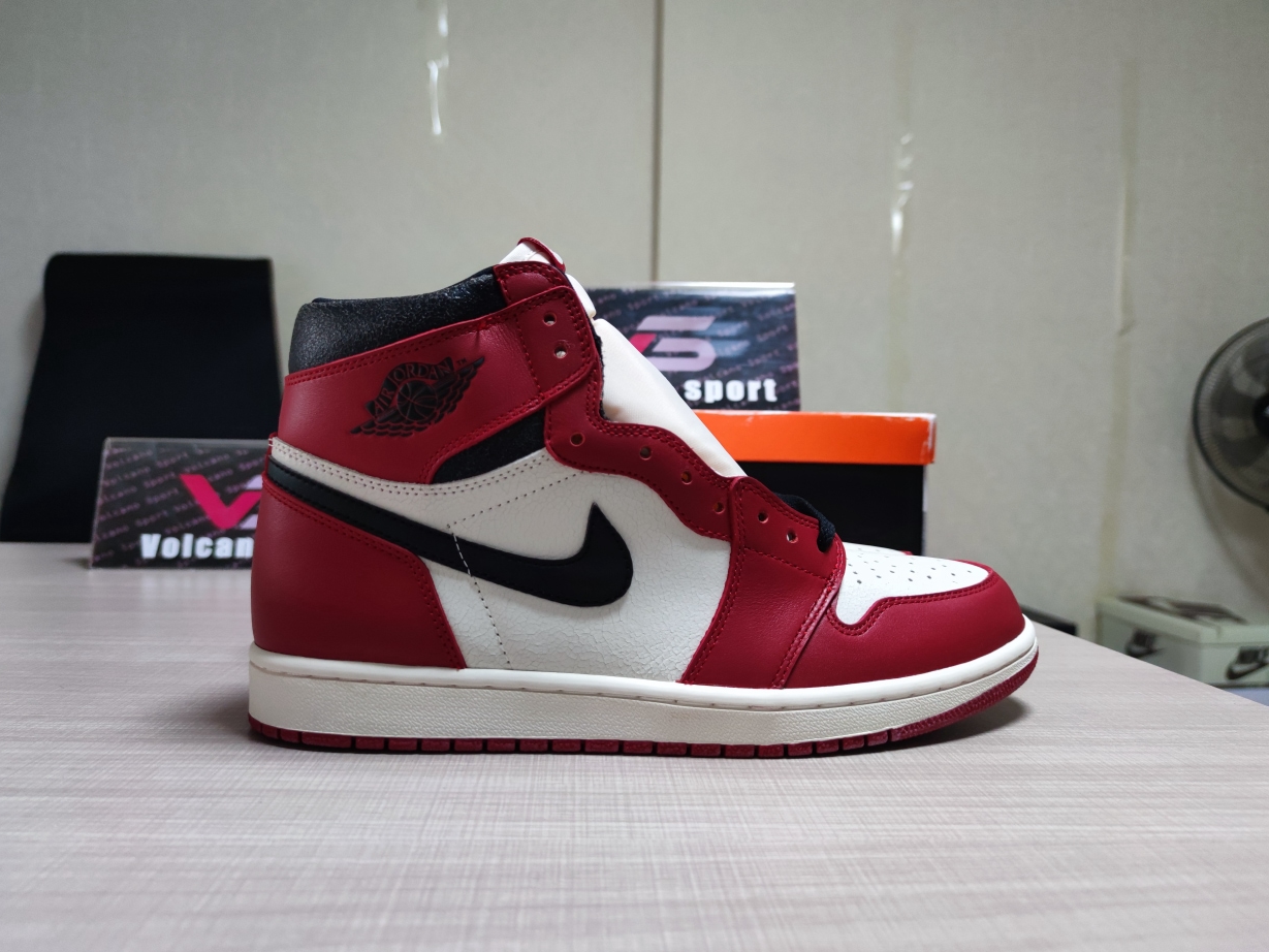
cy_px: 487
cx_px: 623
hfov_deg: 69.4
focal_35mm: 25
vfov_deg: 54.9
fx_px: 917
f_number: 1.69
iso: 400
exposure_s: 1/84
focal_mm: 6.72
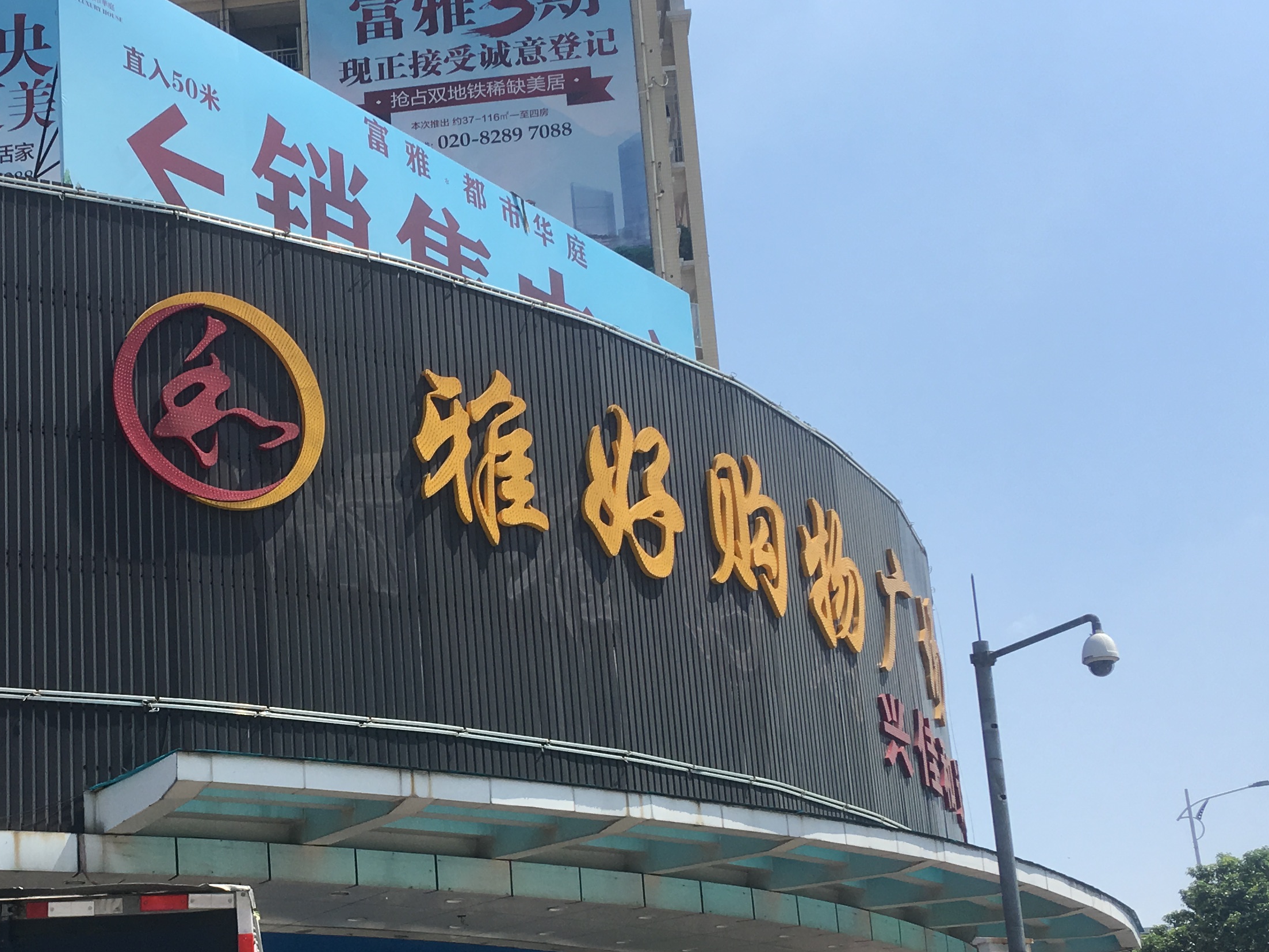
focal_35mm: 53
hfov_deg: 35.3
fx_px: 1943
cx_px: 314
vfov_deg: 27.0
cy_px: 750
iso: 25
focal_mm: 4.15
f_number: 2.2
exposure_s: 1/1672
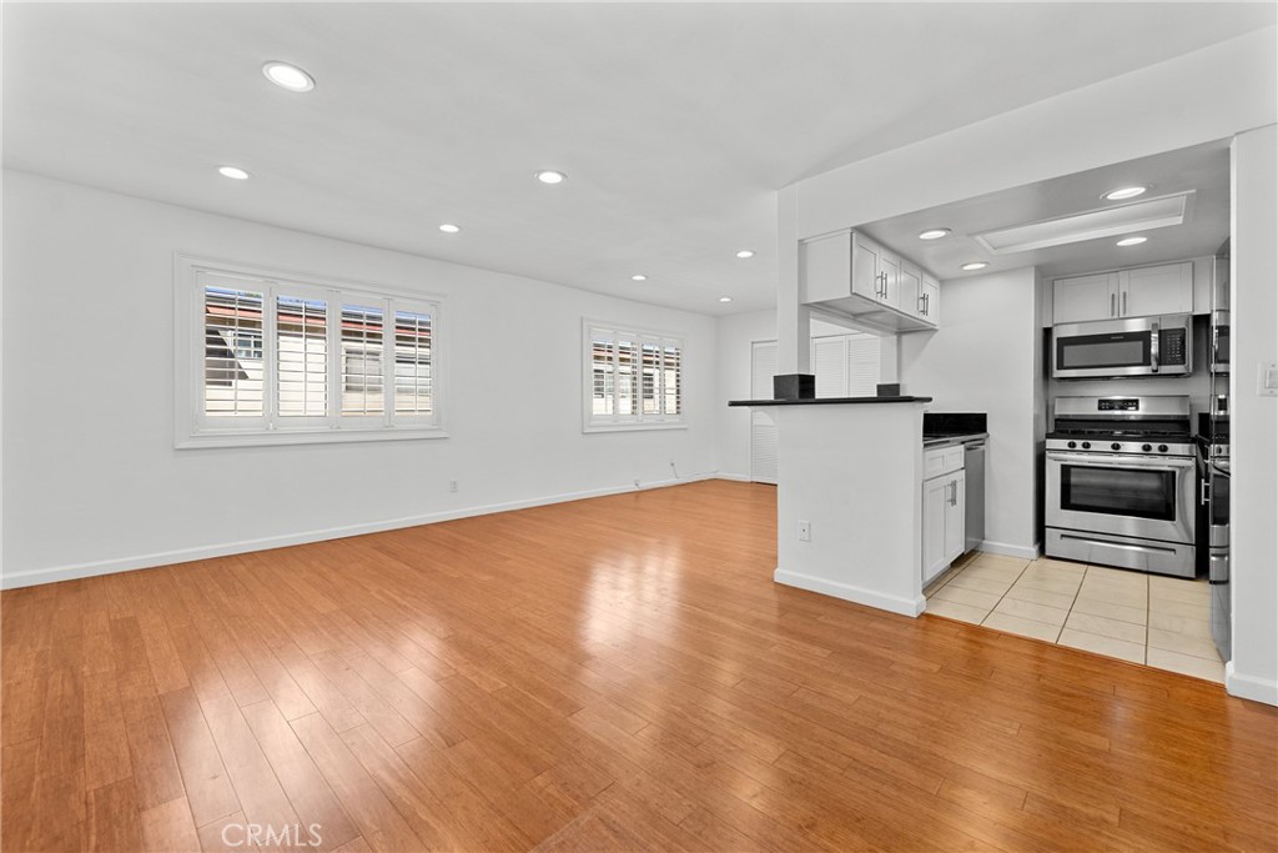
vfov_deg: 81.2
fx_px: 497
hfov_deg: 104.2
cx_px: 639
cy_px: 426
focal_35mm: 14
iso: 320
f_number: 6.3
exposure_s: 1/60
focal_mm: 14
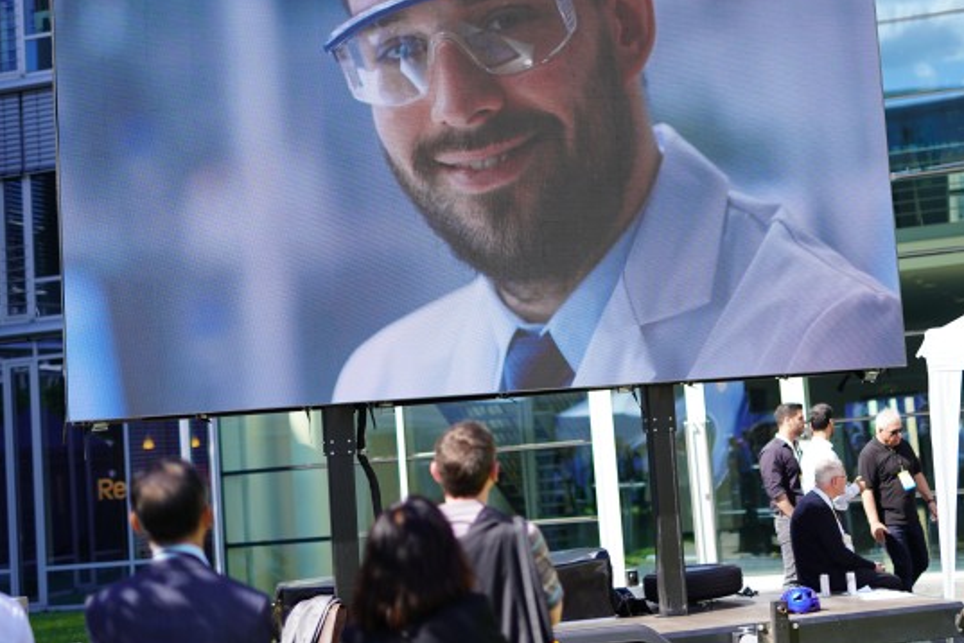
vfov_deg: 20.2
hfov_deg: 29.9
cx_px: 616
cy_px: 214
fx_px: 1794
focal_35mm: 67
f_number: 1.4
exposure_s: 1/3200
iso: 100
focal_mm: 50
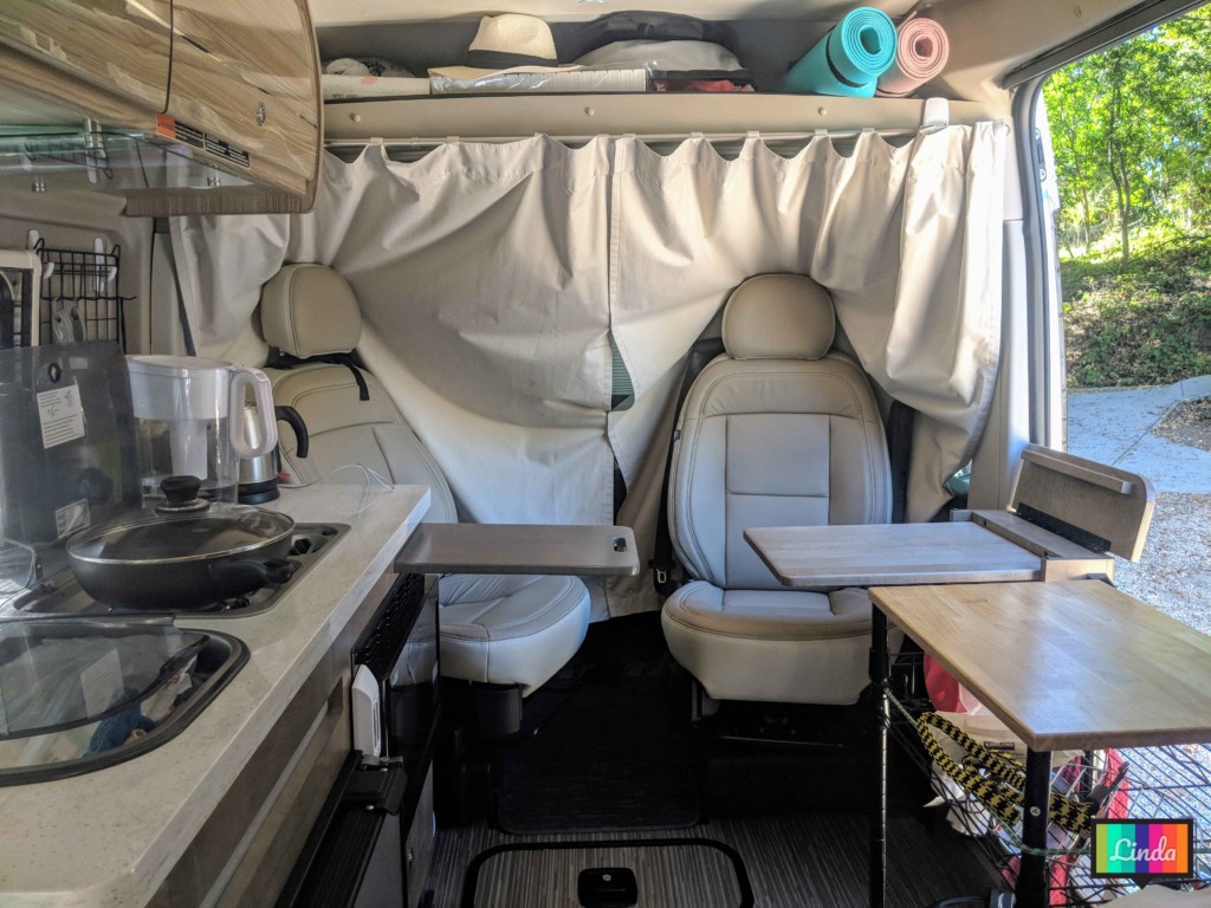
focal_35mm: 27
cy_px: 454
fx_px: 945
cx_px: 606
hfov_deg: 65.3
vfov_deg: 51.4
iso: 73
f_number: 1.8
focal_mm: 4.44
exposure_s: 1/125
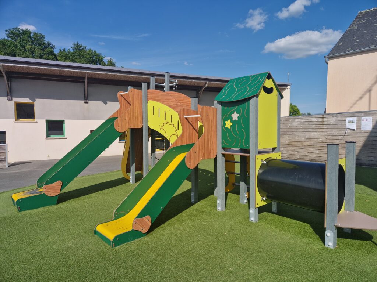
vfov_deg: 58.9
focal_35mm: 23
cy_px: 141
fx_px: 250
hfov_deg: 73.9
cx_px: 188
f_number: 1.8
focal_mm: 5.4
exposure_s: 1/2660
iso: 50
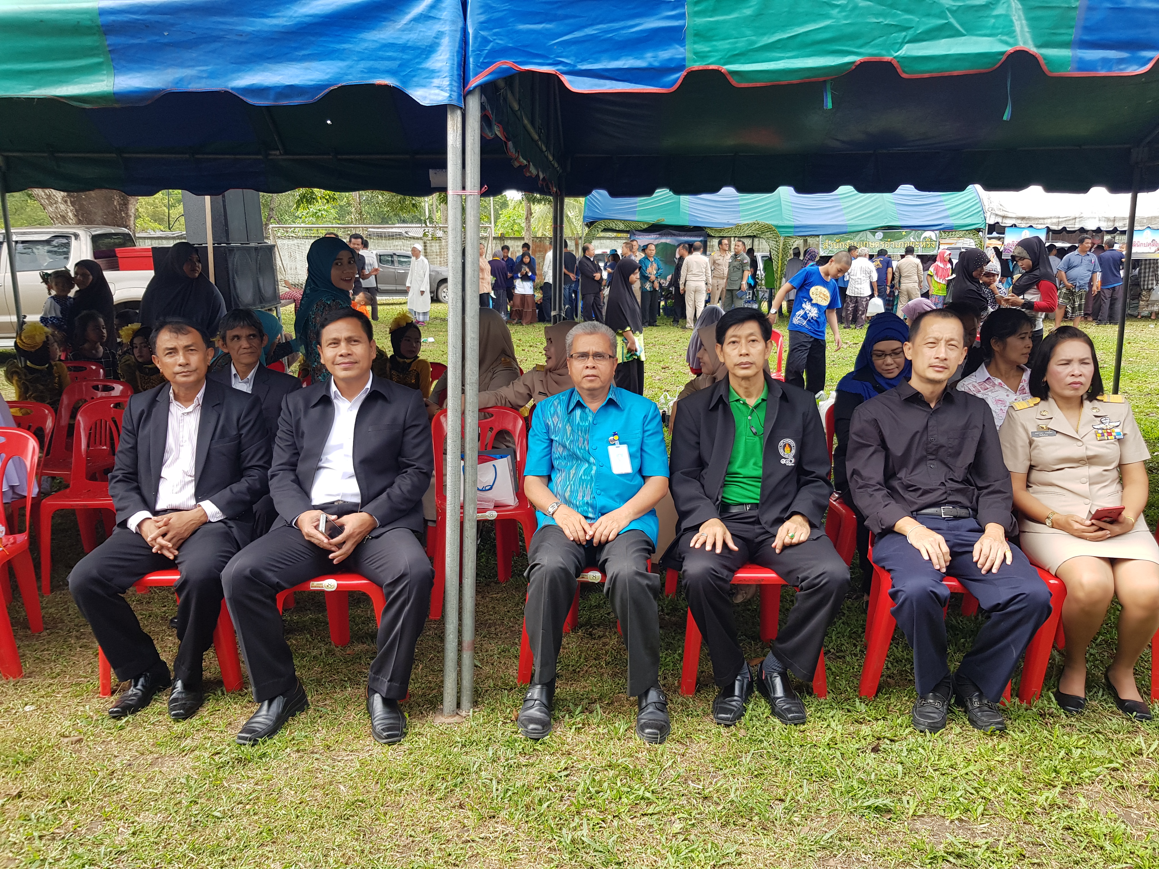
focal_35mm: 26
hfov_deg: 67.3
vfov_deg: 53.1
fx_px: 871
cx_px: 580
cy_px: 434
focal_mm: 4.3
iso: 40
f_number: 1.7
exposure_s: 1/255
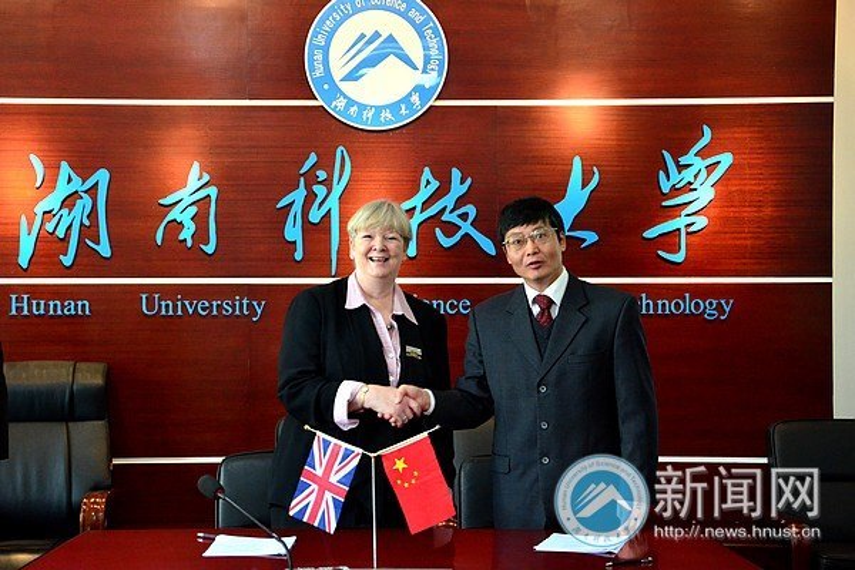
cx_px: 428
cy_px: 285
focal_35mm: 78
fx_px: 1852
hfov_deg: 26.0
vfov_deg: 17.5
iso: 2000
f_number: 5
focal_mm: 52
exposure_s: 1/40
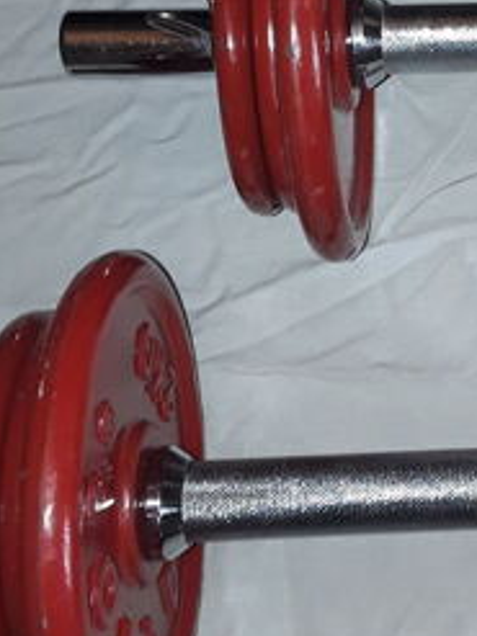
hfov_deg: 20.5
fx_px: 1287
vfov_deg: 27.6
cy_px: 196
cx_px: 449
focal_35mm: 70
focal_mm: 2.91
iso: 50
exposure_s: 1/33
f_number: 1.9
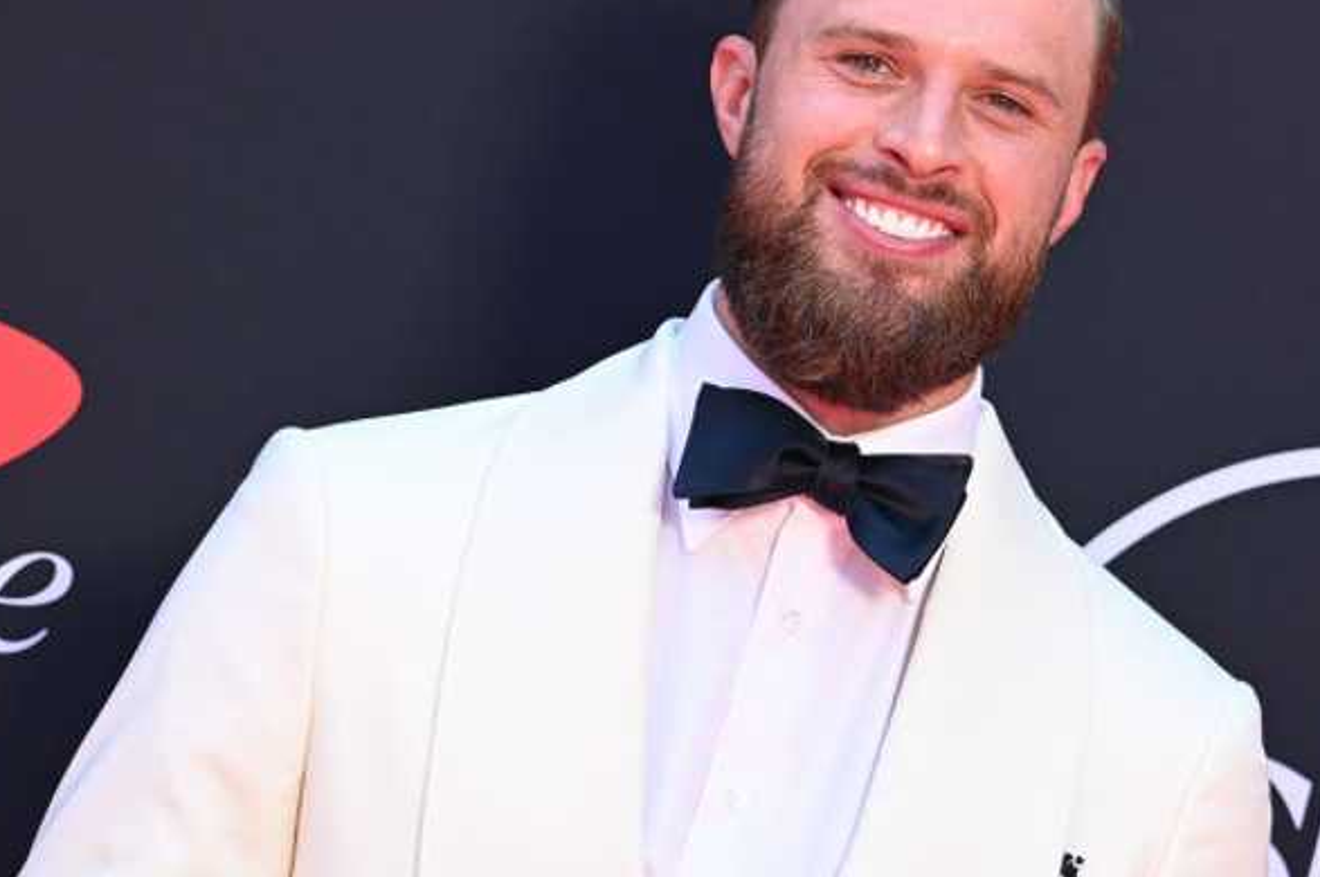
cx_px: 801
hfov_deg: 9.0
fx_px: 8387
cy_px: 530
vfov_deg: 6.0
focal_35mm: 229
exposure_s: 1/1250
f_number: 5
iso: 1250
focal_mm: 120
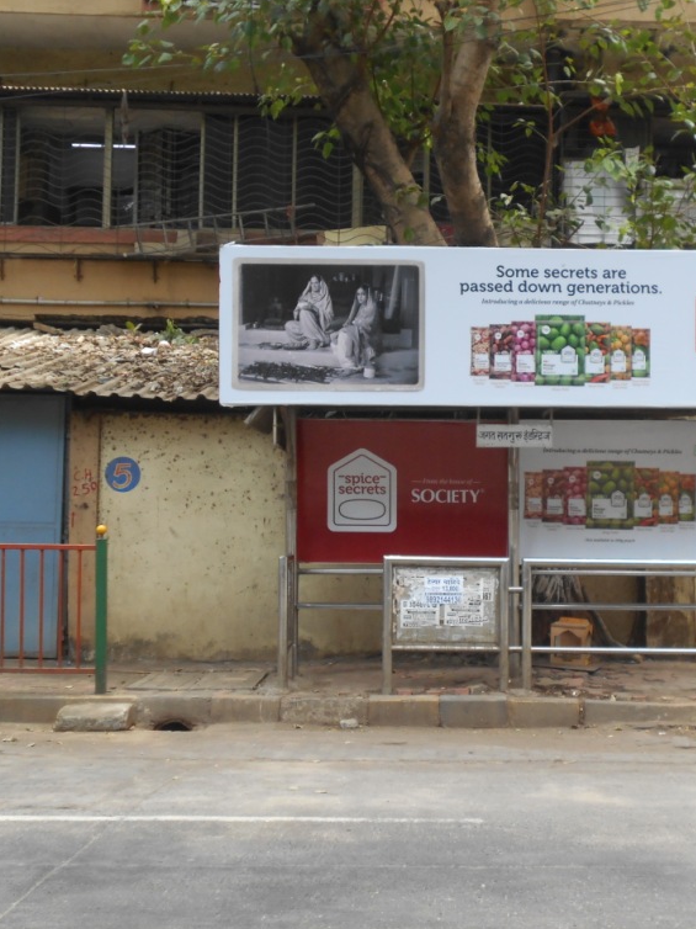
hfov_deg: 27.3
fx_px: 1422
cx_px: 488
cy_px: 458
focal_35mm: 53
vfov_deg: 36.2
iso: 140
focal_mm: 6.7
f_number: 3.9
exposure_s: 1/250
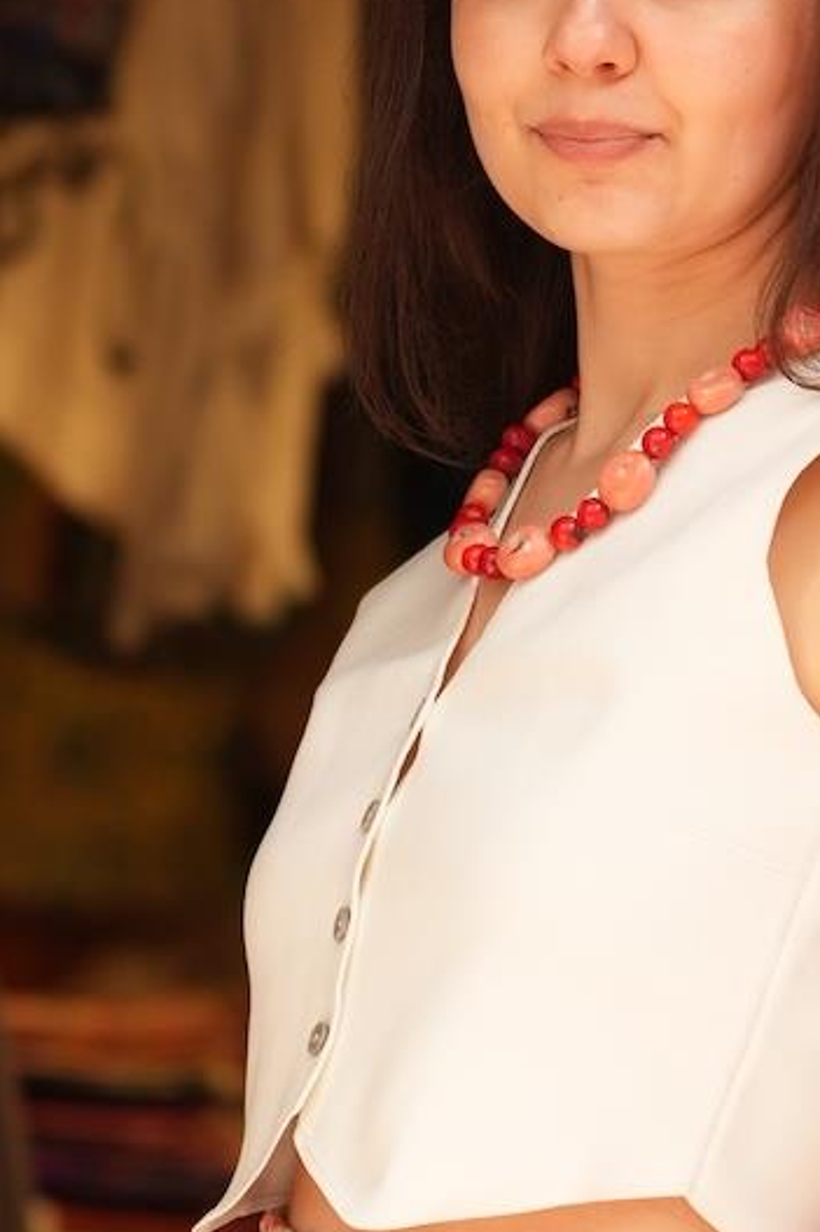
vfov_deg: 7.0
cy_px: 825
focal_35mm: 295
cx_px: 409
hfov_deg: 4.7
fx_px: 10085
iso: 400
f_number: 2.8
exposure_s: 1/500
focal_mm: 81
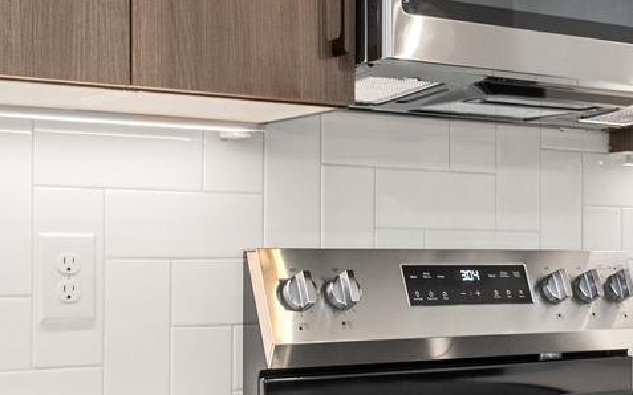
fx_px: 1207
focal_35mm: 70
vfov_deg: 18.4
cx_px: 442
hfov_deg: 29.1
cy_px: 311
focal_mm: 16
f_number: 10
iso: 200
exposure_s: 1/4
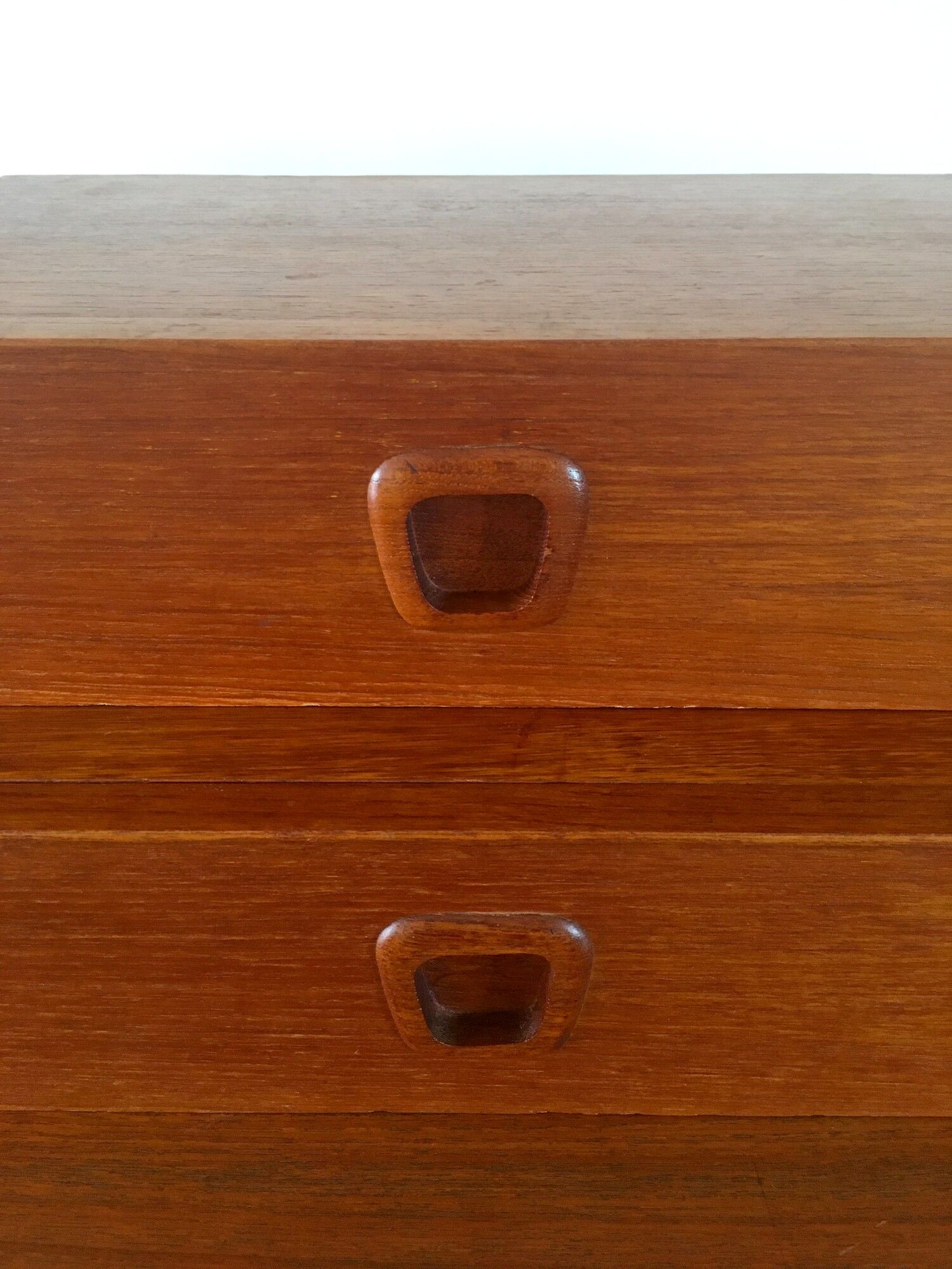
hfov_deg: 48.2
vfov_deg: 61.7
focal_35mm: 29
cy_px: 634
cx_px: 476
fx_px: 1063
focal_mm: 4.15
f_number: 2.2
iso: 200
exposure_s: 1/20
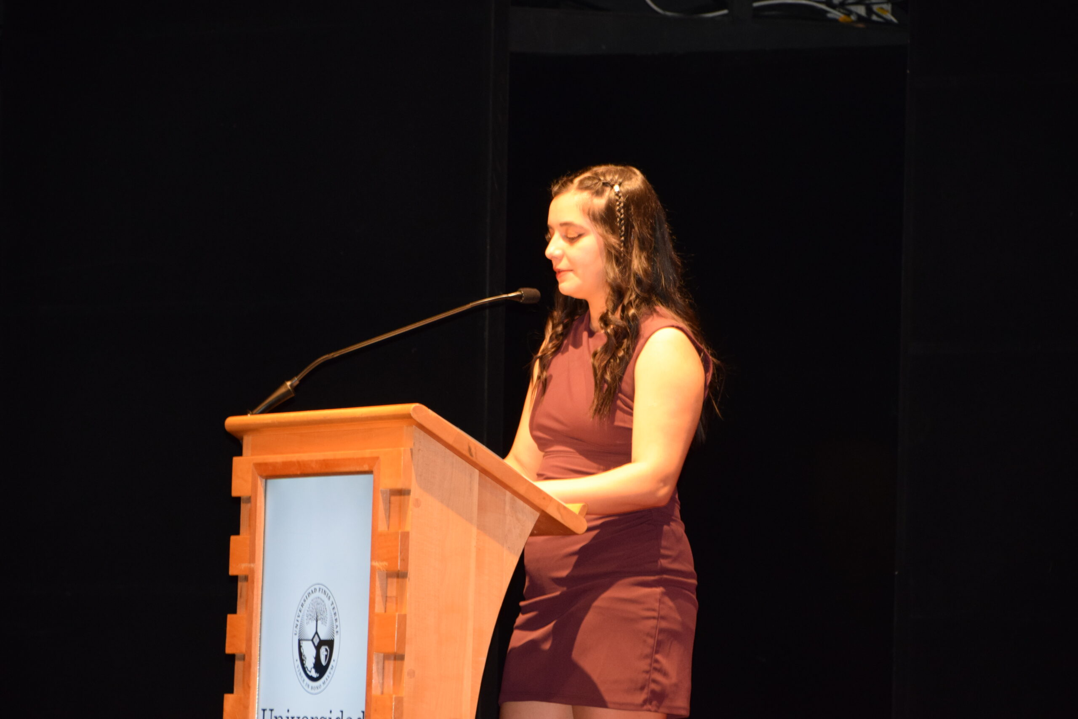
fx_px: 5614
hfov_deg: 11.0
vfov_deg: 7.3
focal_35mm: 188
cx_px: 539
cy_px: 360
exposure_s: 1/60
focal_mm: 125
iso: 1600
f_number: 6
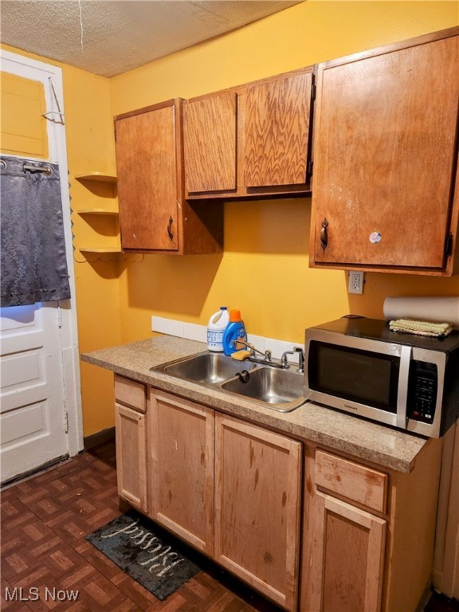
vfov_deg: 73.9
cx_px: 230
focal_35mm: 23
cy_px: 306
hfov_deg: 58.9
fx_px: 407
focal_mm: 5.4
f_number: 1.8
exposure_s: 1/40
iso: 500
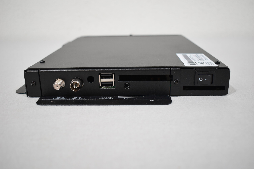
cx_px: 127
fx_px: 254
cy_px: 84
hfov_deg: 53.1
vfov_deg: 36.9
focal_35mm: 36
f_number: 3.8
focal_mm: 24
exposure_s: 1/160
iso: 800
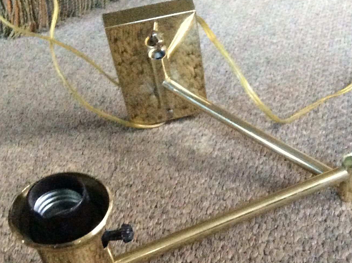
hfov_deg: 30.1
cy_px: 203
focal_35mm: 64
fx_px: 650
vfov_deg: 22.6
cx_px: 238
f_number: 2.4
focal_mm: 3.3
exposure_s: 1/17
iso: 500
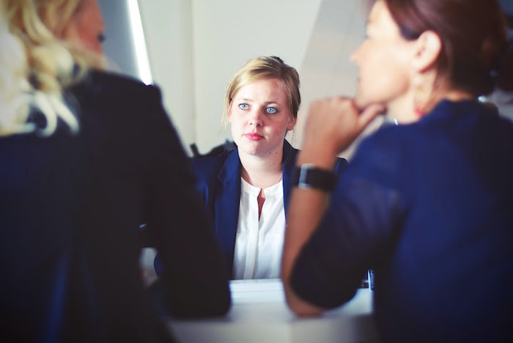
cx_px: 256
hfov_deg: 27.0
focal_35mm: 75
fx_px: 1070
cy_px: 172
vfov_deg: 18.2
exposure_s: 1/60
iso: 800
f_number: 2
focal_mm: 50
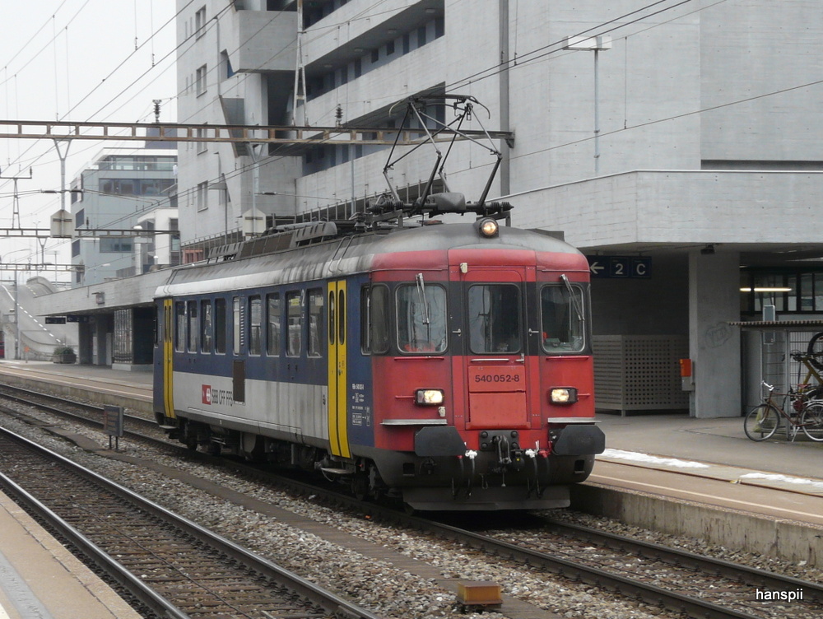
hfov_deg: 28.9
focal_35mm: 67
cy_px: 310
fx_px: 1594
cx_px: 412
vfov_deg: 22.0
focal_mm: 11.1
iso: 100
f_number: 4
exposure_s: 1/160
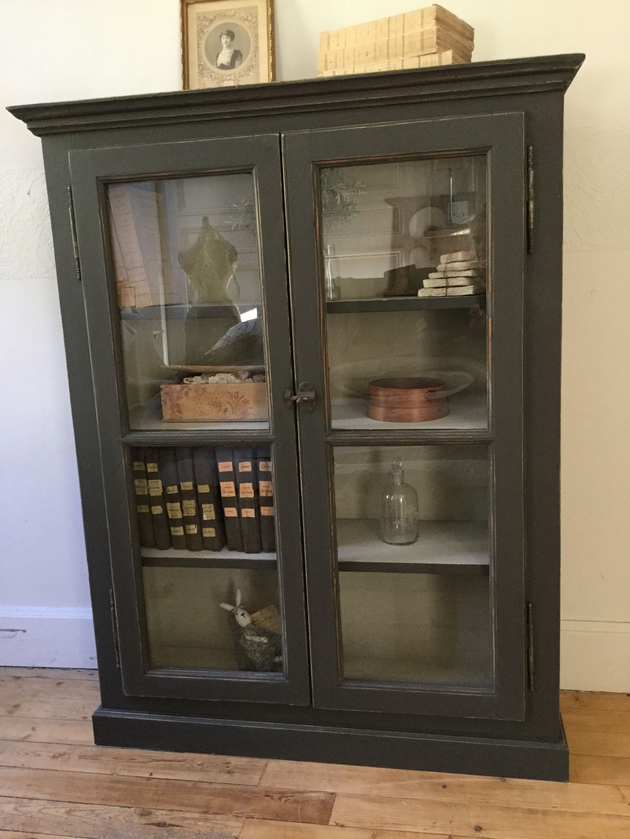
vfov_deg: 58.4
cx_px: 315
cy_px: 420
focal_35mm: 31
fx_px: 752
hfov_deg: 45.4
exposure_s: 1/33
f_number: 2.4
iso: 250
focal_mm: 3.3
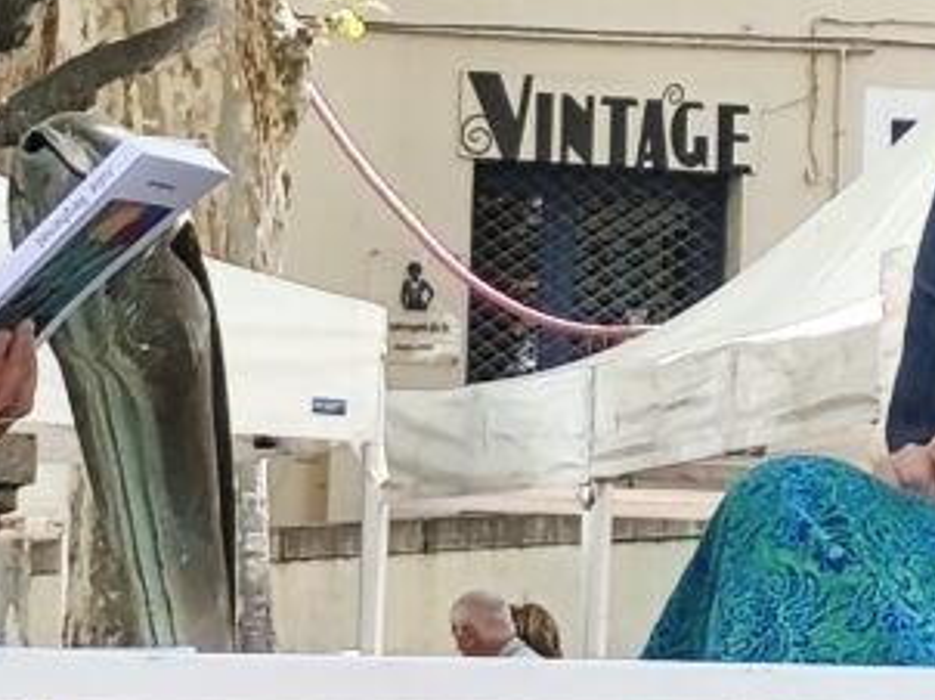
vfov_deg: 5.7
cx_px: 276
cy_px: 50
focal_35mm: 258
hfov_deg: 7.7
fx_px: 6963
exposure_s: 1/204
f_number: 1.65
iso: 50
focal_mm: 6.14
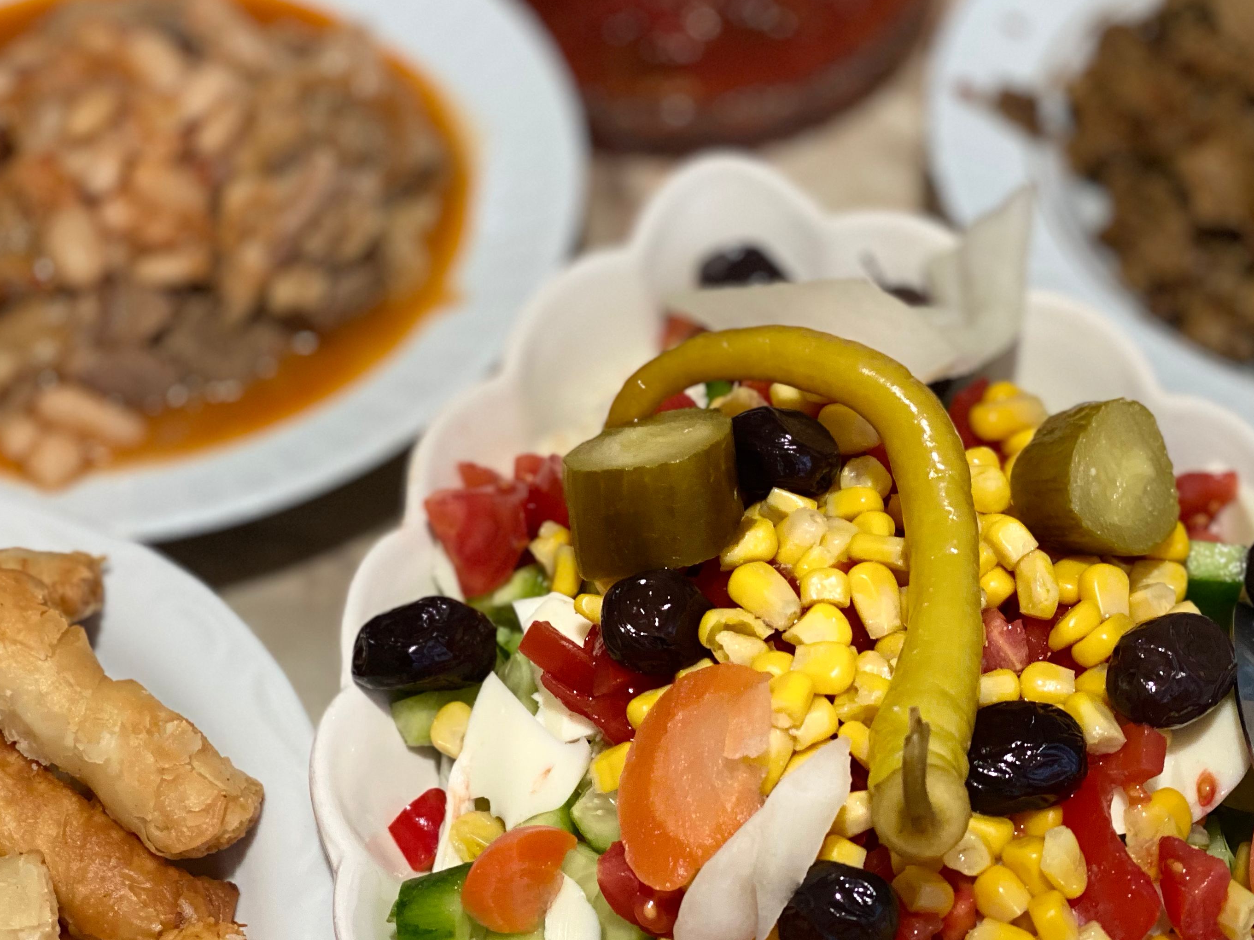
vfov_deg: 19.1
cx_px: 734
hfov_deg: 25.3
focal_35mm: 77
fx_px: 2789
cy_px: 498
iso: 160
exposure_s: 1/33
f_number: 2
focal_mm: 6
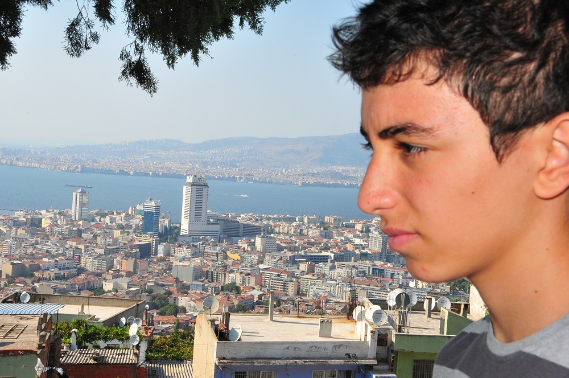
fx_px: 829
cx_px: 284
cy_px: 189
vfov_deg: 25.7
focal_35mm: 52
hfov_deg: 37.9
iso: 320
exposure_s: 1/100
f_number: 22
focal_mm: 35
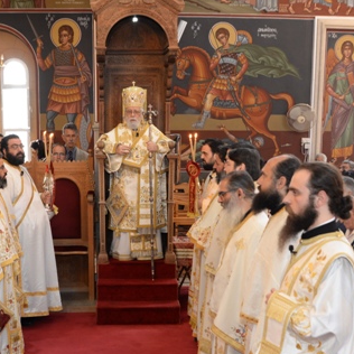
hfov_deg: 27.7
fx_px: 717
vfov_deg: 26.7
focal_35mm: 62
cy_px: 324
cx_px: 147
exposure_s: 1/40
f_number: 4.5
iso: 500
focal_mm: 24
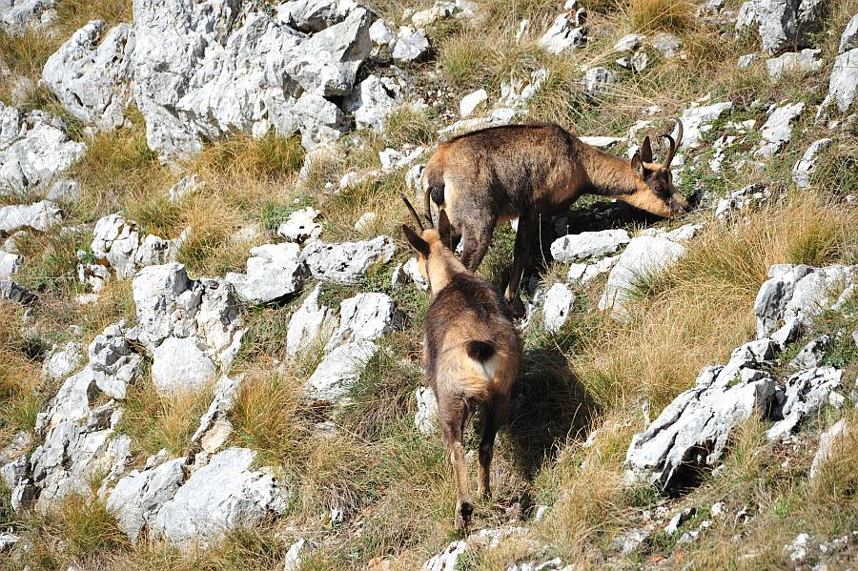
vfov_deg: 3.4
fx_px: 9528
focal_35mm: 400
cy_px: 286
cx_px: 429
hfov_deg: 5.2
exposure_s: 1/400
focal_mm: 400
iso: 320
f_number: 10
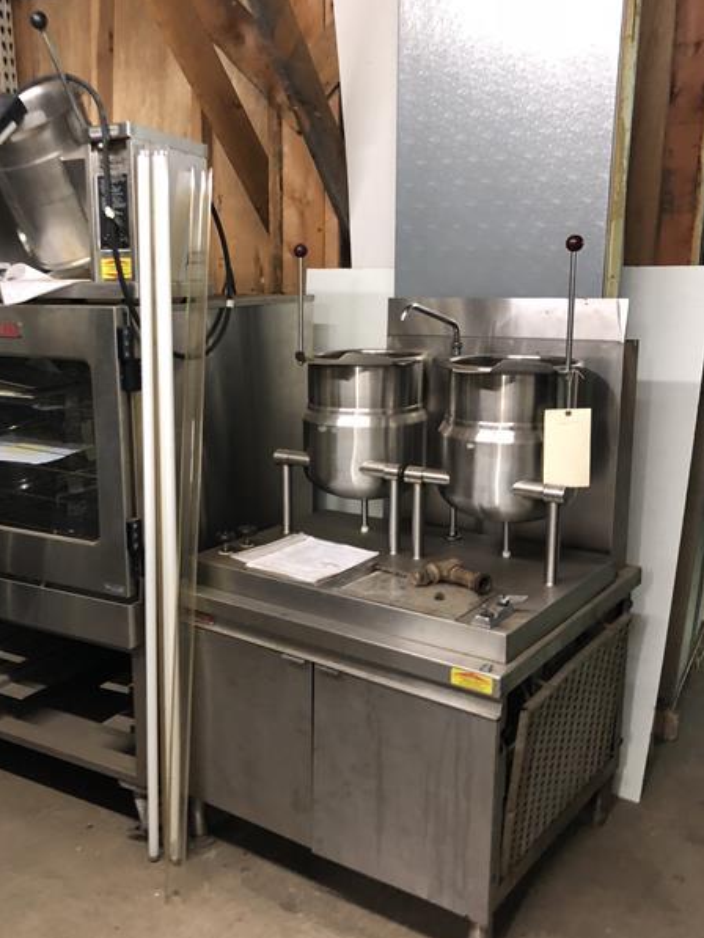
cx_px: 264
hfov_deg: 39.4
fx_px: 976
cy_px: 496
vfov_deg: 51.3
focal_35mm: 36
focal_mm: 4
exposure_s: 1/7
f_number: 1.8
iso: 80
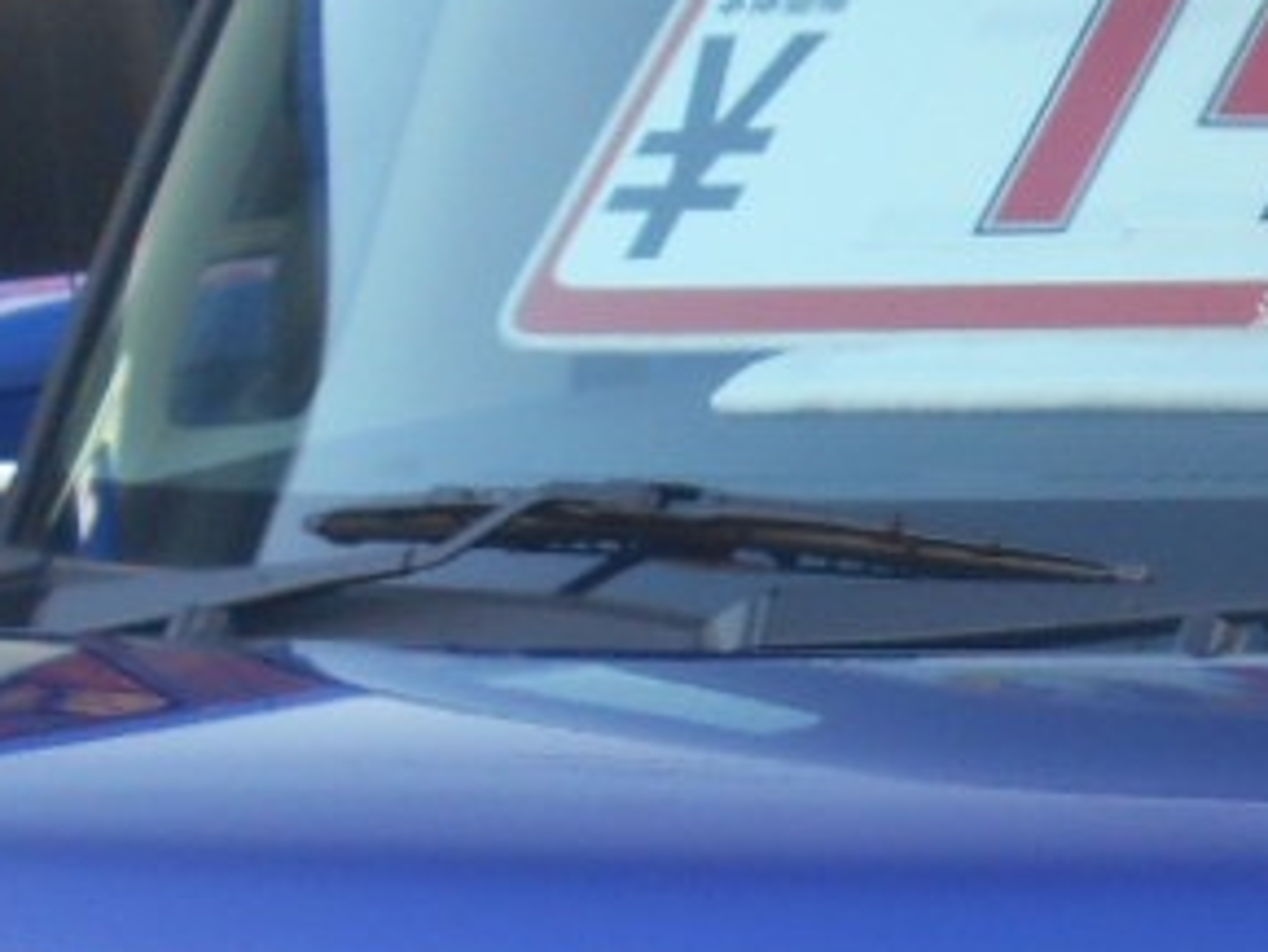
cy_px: 1110
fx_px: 5277
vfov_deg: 10.2
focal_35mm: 144
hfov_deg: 13.2
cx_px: 1632
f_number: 3.4
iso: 80
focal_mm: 4.7
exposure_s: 1/80
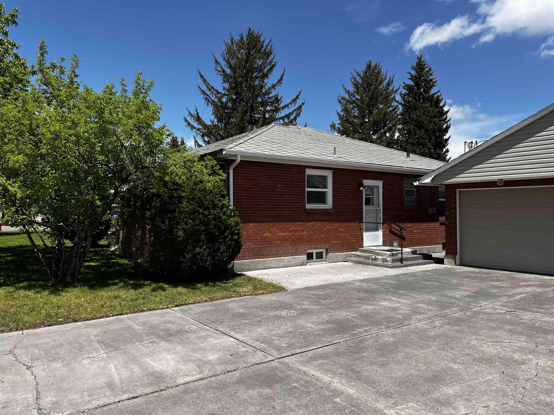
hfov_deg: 67.3
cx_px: 277
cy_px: 208
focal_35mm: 26
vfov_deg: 53.1
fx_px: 416
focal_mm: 5.1
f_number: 1.6
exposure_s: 1/3521
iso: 50
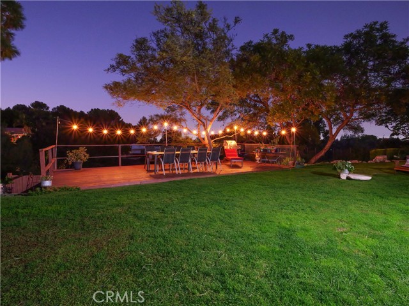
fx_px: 213
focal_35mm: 18
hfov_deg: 87.8
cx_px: 204
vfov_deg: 71.6
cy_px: 153
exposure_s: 1/2.5
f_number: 5.6
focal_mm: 9
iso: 3200
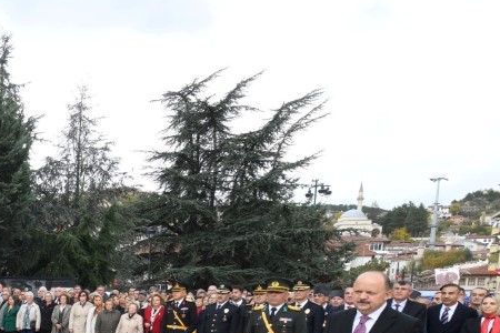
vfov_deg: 29.9
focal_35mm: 41
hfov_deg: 35.5
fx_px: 569
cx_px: -121
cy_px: 350
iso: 500
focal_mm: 16
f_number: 10
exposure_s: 1/125
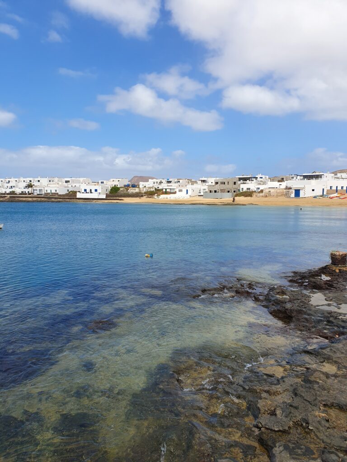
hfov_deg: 53.1
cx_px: 174
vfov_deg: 67.3
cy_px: 231
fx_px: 348
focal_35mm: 26
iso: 50
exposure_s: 1/1520
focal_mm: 4.32
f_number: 2.4
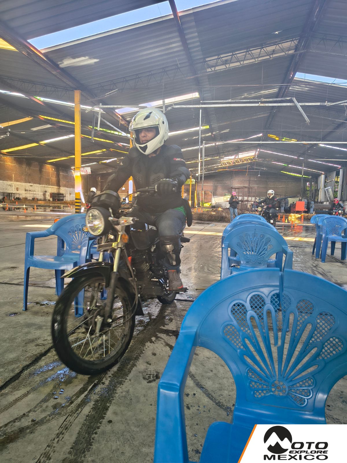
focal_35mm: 23
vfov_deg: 73.9
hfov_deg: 58.9
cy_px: 232
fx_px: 307
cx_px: 174
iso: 118
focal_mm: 5.56
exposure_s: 1/120
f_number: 1.8
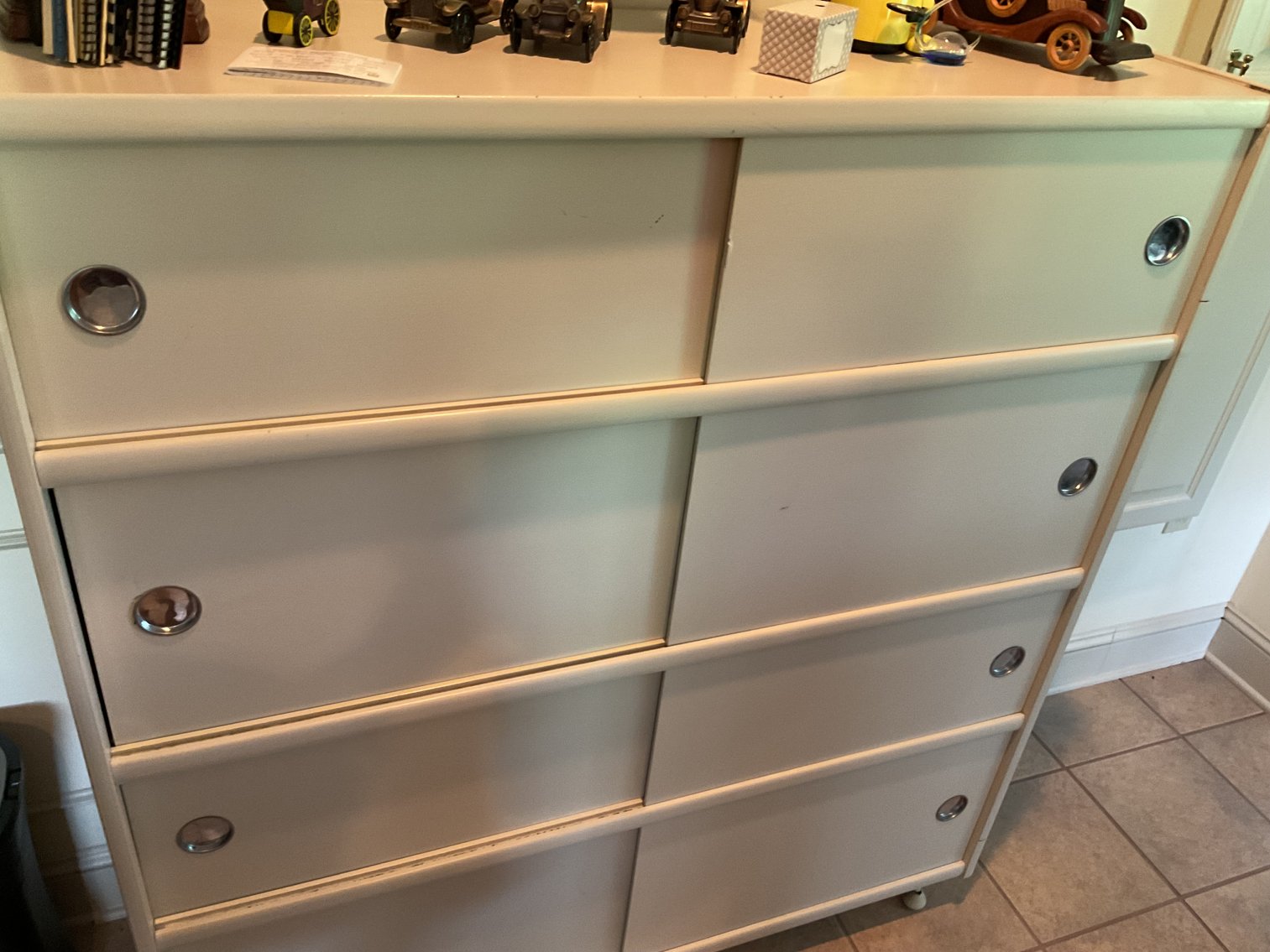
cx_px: 635
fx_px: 1064
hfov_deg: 61.7
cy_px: 476
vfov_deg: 48.2
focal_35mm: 29
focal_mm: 3
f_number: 1.8
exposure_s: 1/40
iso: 200
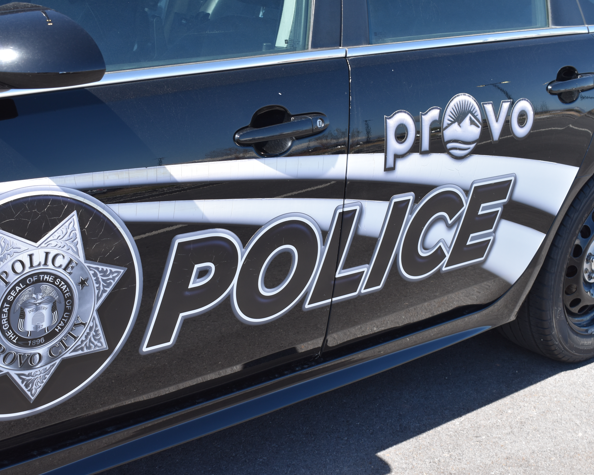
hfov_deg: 34.1
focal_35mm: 55
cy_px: 241
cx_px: 263
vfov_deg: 27.6
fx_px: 967
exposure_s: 1/250
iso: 200
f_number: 8
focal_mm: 32
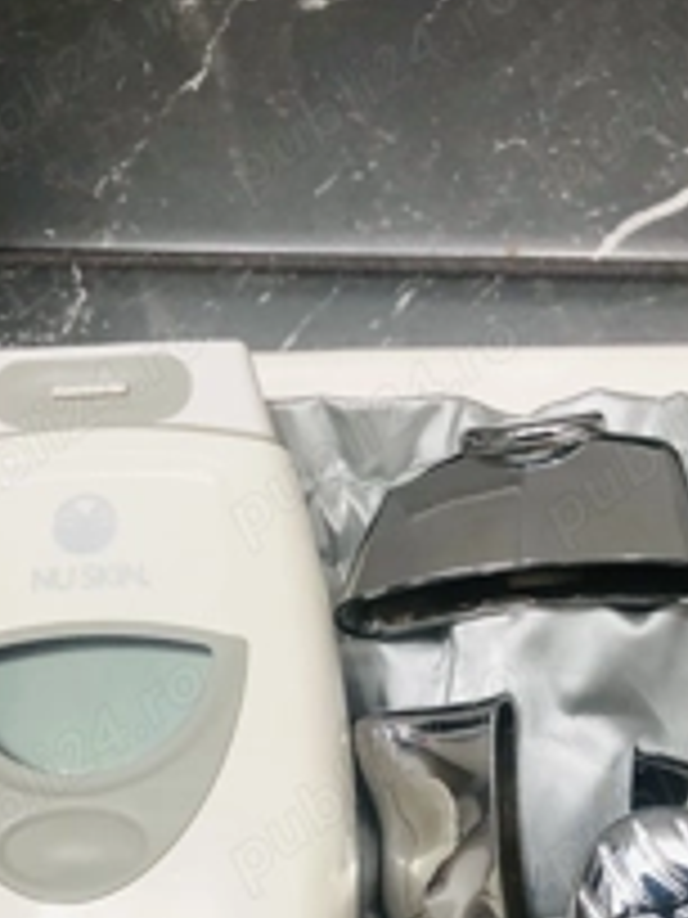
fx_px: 1458
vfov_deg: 32.9
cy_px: 846
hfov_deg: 26.2
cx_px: 531
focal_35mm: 55
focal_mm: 4
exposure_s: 1/17
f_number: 1.8
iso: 64
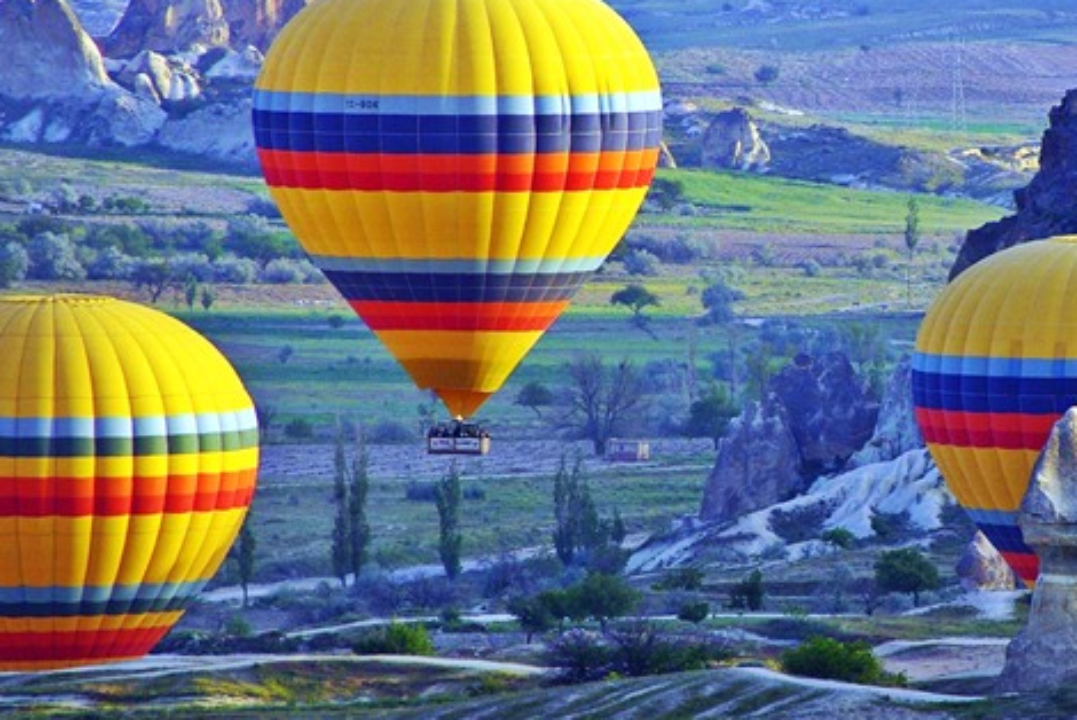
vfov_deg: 2.1
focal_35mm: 654
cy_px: 299
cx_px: 894
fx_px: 19577
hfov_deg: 3.2
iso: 250
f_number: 6.2
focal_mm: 200
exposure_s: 1/160
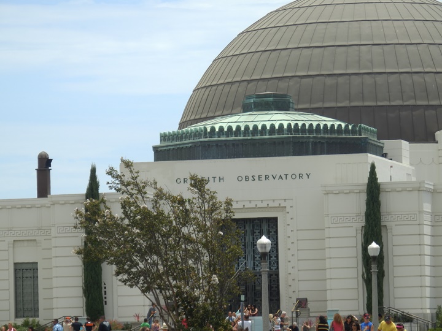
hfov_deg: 8.8
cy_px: 166
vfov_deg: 6.6
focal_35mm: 225
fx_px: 2873
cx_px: 221
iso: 80
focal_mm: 40.2
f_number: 6.1
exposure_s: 1/250
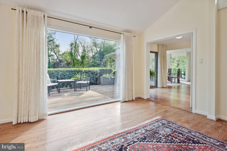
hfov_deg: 86.9
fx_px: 120
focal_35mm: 19
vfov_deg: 64.6
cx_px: 114
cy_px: 76
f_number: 8
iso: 400
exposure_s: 1/30
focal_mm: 19
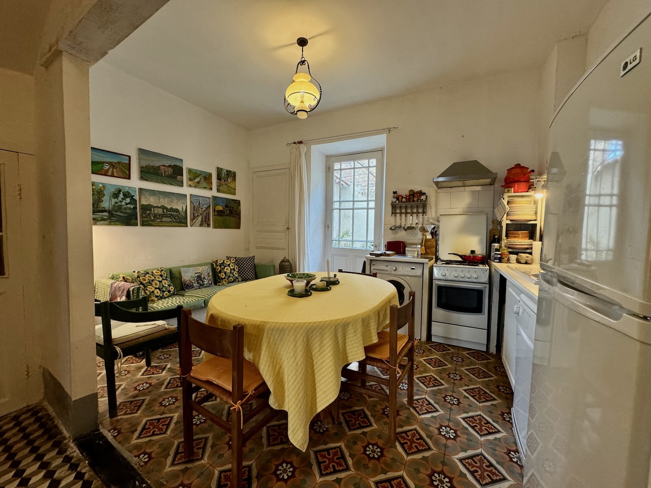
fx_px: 263
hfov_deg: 102.1
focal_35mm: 14
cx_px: 326
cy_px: 244
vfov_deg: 85.7
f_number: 2.2
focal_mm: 2.22
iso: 250
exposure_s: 1/50
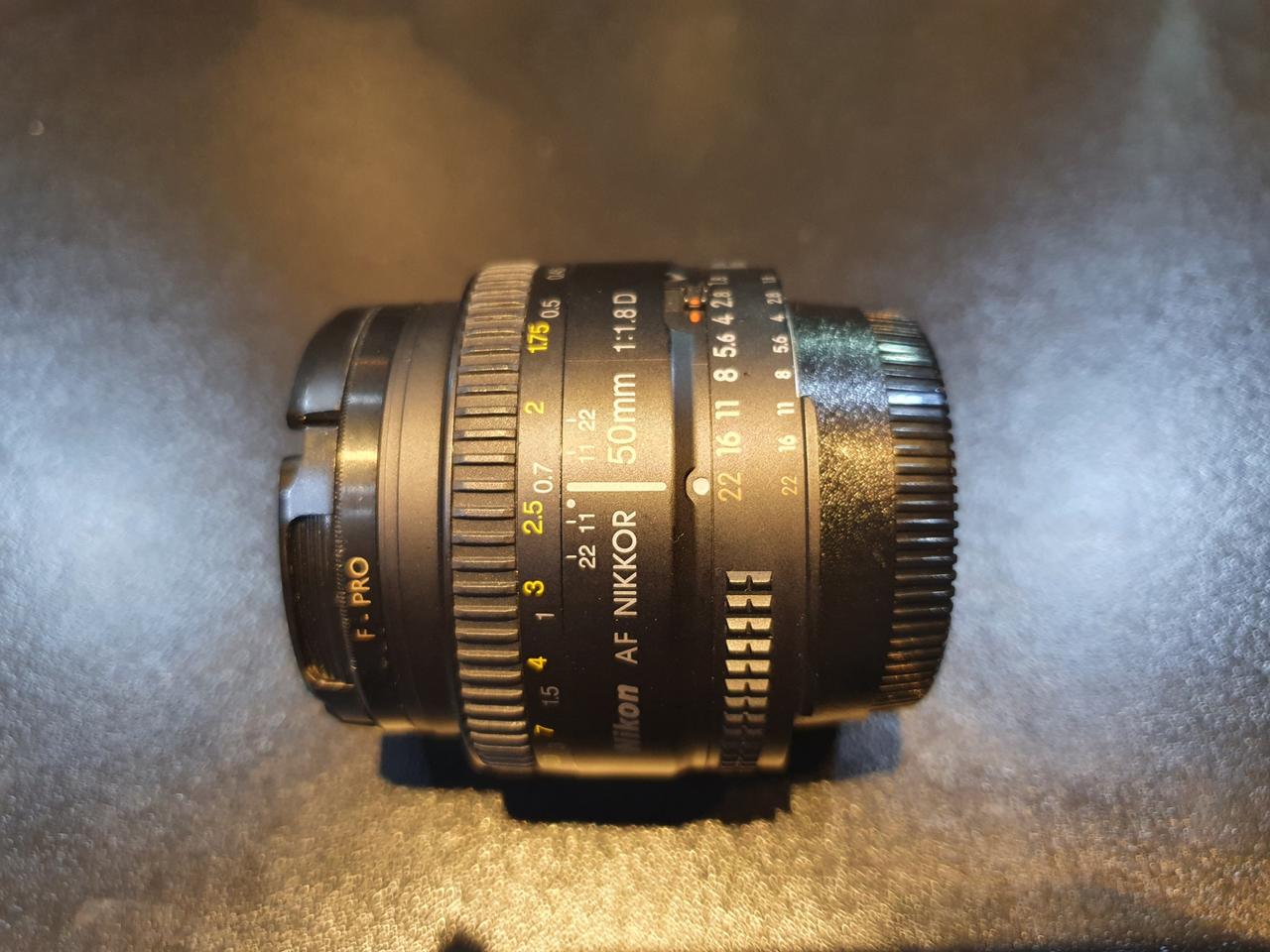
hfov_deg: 67.3
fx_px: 954
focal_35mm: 26
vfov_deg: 53.1
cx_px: 635
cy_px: 476
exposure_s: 1/40
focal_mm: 4.32
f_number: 1.5
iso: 320
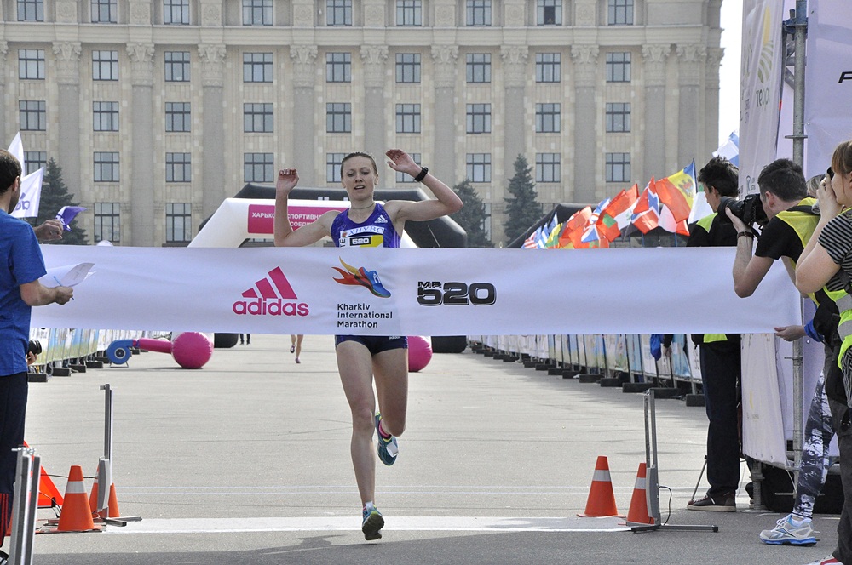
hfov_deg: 13.1
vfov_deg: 8.7
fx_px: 3723
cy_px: 282
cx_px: 426
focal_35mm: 158
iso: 2000
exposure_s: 1/2500
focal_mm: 105
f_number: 13
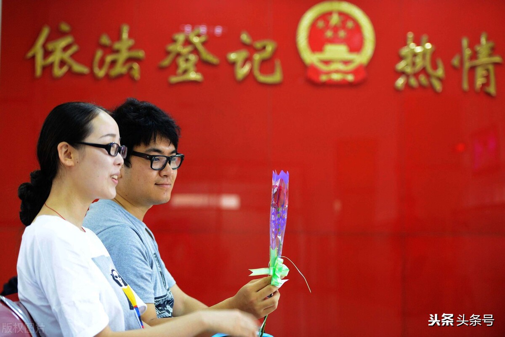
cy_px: 168
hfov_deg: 28.8
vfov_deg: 19.5
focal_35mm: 70
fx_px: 982
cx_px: 252
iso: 1800
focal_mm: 70
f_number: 2.8
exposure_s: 1/50
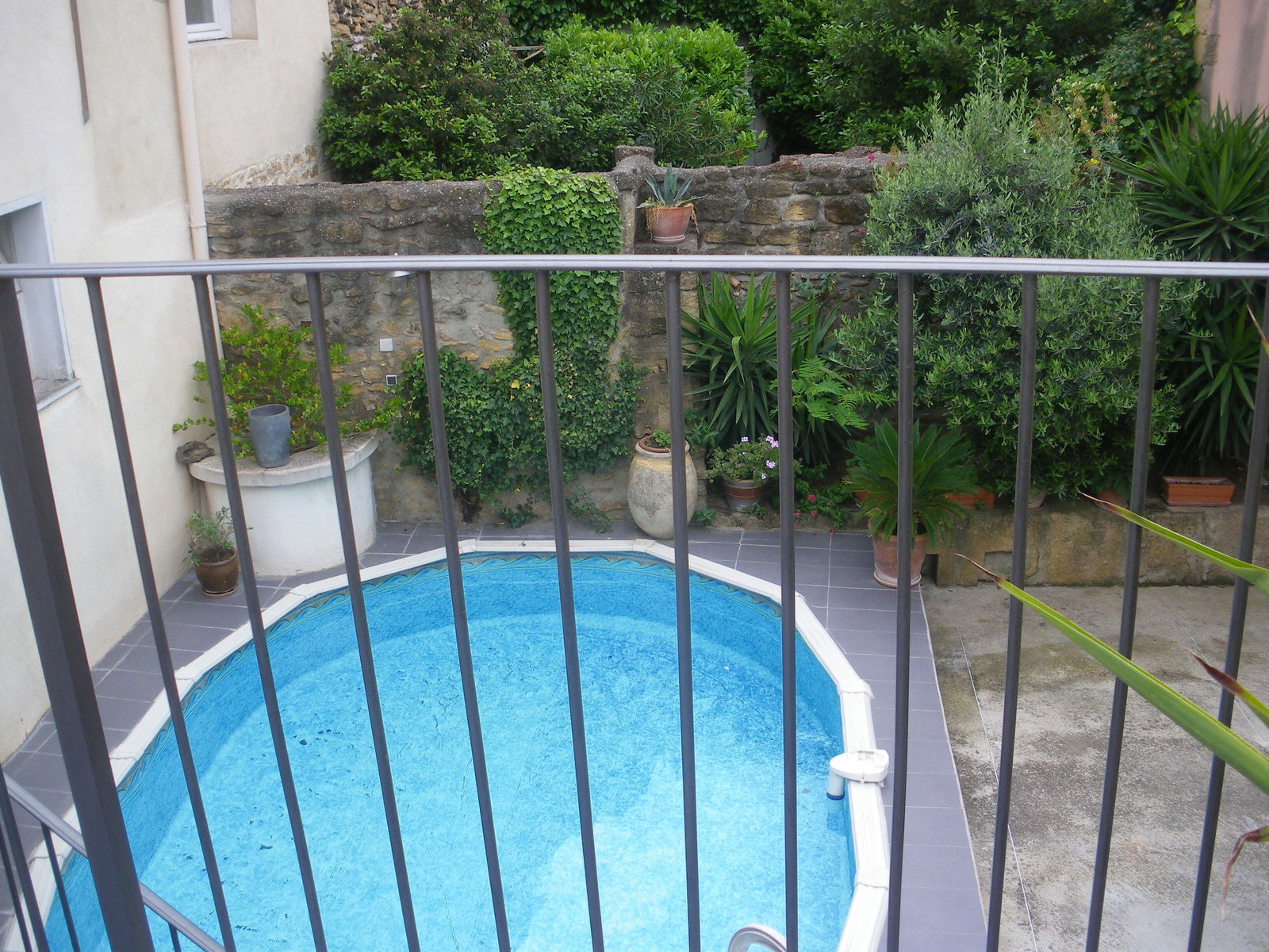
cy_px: 476
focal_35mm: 36
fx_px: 1320
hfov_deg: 51.4
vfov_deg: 39.7
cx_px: 634
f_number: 3.5
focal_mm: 6.3
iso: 80
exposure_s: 1/60
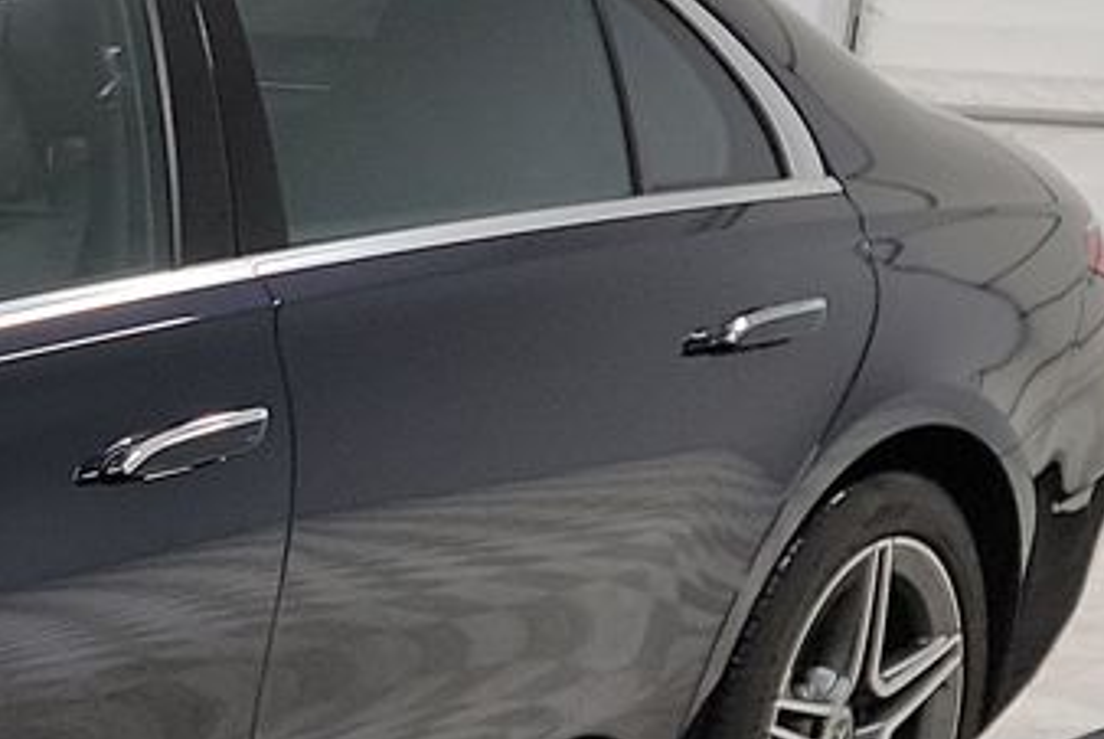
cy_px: 801
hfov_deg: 15.0
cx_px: -898
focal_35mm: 118
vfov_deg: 11.5
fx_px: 3622
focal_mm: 6.7
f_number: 1.8
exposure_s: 1/119
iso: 95
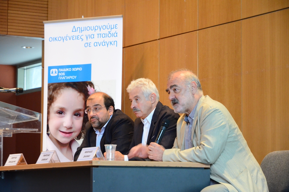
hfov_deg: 16.1
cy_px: 96
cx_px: 144
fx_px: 1021
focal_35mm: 128
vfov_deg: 10.7
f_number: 5.6
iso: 3200
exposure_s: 1/15
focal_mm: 85
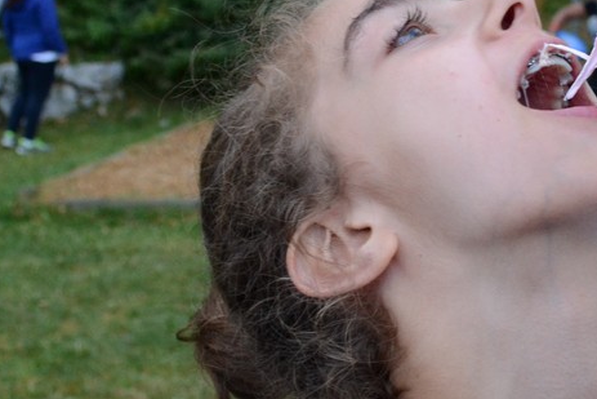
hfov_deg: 27.4
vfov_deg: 18.6
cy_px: 118
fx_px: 1211
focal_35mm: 73
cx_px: 420
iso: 1600
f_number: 5.6
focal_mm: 22
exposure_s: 1/80
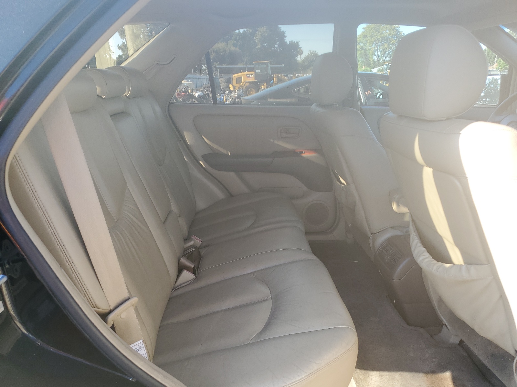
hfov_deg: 67.3
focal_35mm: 26
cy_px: 194
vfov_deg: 53.1
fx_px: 388
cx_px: 258
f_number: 1.5
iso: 50
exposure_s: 1/294
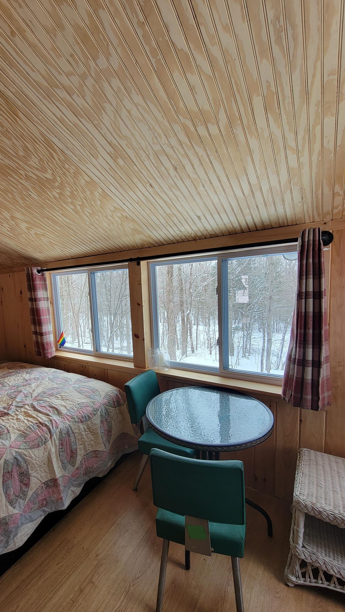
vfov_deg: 102.9
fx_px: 244
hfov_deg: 70.1
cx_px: 146
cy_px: 319
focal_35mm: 15
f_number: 2.2
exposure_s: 1/60
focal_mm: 2.2
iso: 80
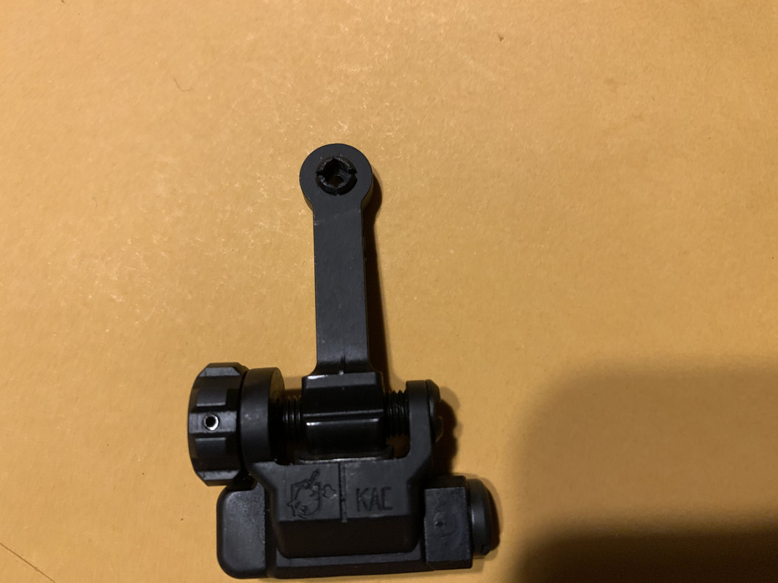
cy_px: 292
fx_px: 584
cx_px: 389
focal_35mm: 26
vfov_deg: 53.1
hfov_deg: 67.3
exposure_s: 1/60
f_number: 1.8
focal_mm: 4.25
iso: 250
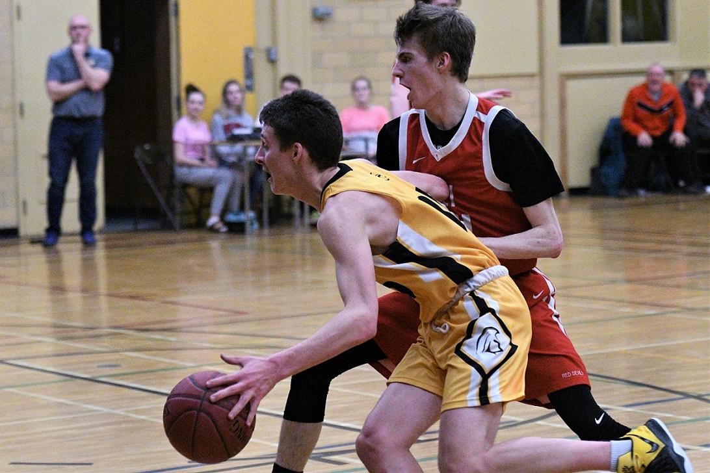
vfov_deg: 13.0
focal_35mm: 105
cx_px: 355
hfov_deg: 19.5
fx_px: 2071
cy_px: 236
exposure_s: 1/1000
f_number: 2.8
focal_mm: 70
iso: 11400
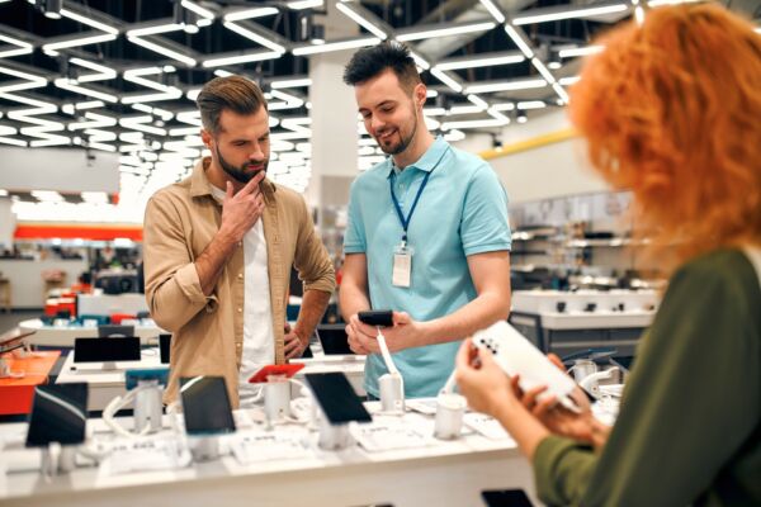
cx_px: 380
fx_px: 740
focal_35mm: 35
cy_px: 254
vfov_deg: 37.9
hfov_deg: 54.4
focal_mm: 35
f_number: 1.8
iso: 400
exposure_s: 1/500
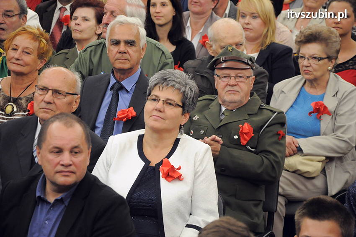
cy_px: 118
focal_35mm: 138
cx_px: 178
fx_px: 1363
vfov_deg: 9.9
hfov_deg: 14.9
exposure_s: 1/80
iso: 2500
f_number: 5.6
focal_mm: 92
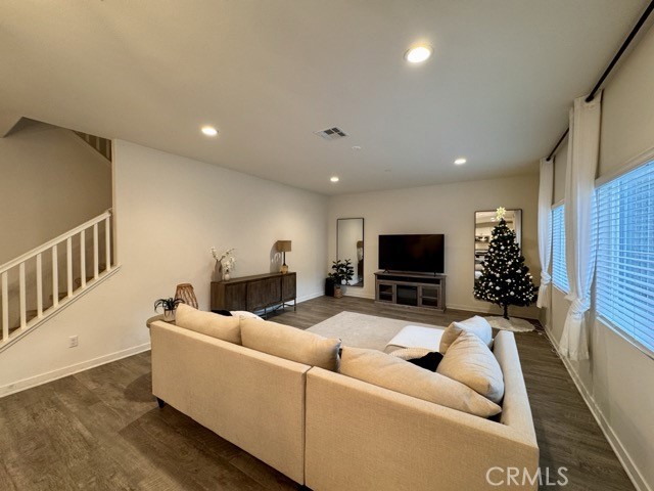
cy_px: 246
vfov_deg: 85.7
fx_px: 265
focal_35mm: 14
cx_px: 327
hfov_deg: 102.1
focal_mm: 2.22
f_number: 2.2
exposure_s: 1/60
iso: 200
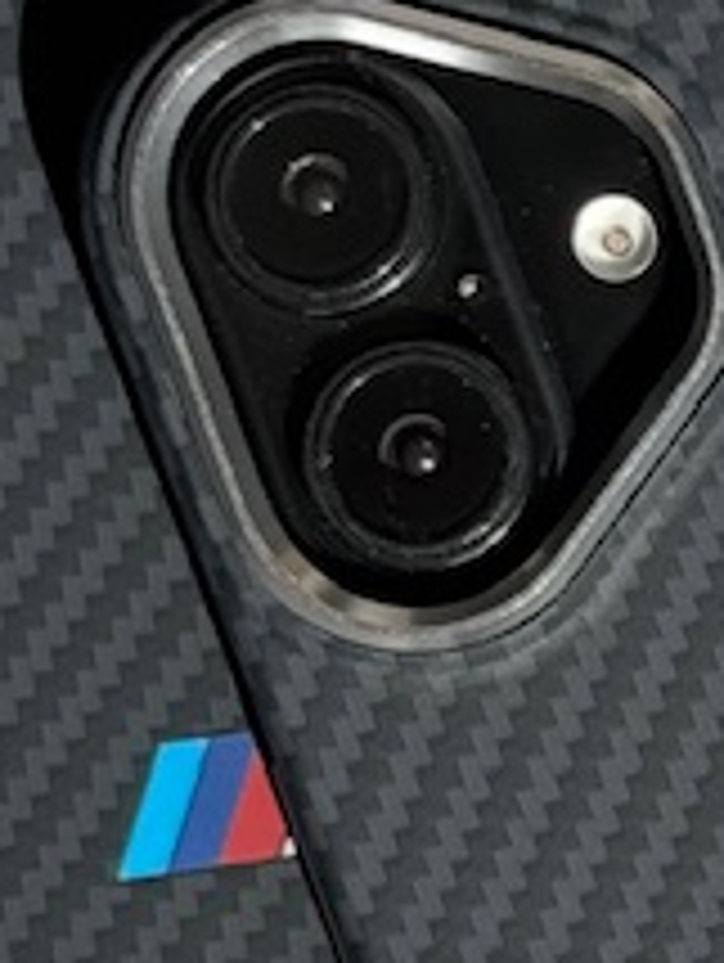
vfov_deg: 6.9
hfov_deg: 5.1
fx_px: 7988
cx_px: 1560
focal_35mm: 287
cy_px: 558
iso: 64
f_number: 1.78
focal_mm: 6.76
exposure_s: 1/1869
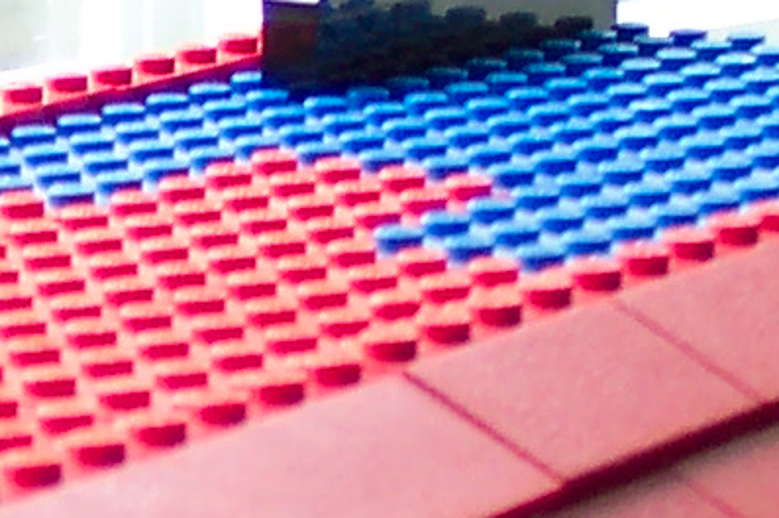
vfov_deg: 6.4
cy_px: 1056
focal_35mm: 207
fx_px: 4475
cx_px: -326
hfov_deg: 9.7
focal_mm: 8
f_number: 2.8
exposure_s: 1/90
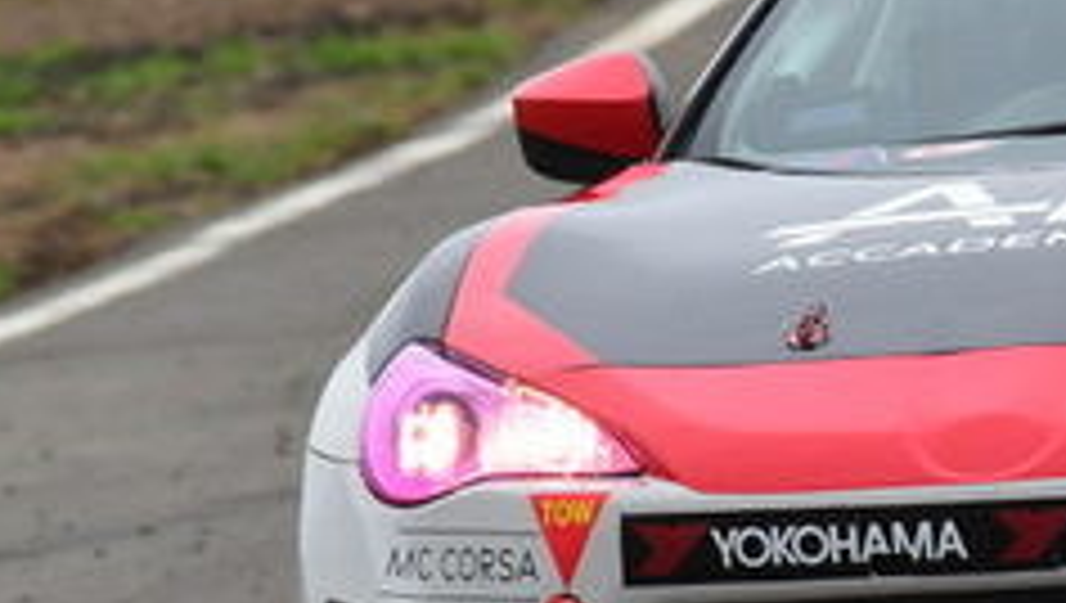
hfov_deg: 0.8
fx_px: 74941
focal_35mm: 2648
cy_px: 194
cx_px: 1354
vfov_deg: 0.5
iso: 640
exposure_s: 1/640
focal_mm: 500
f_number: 10
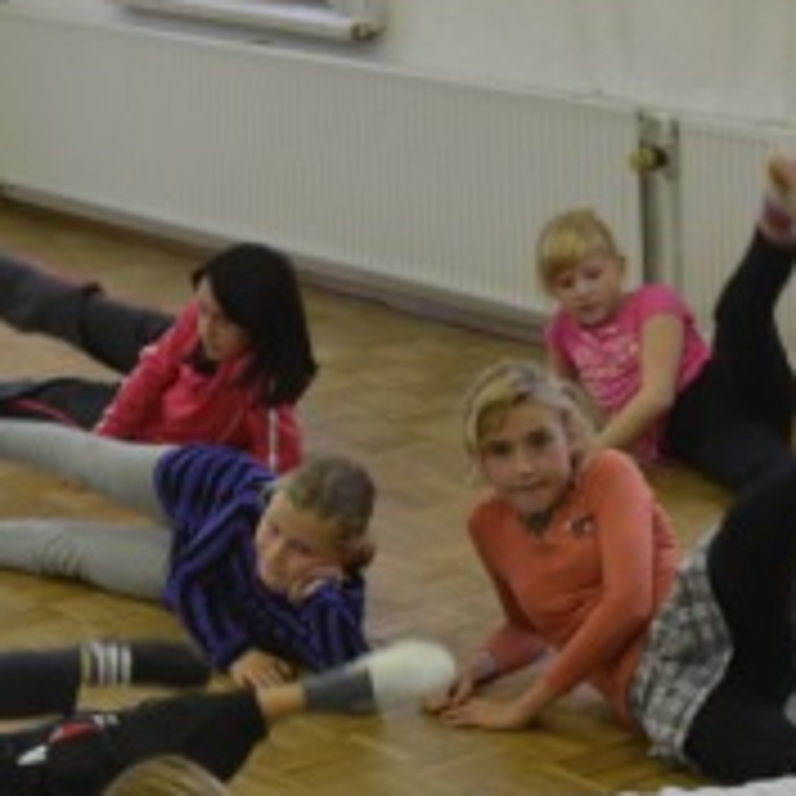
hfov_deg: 13.4
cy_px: 544
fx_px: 3382
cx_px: 189
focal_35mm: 130
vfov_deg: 13.4
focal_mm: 30
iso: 560
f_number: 4.5
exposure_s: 1/60
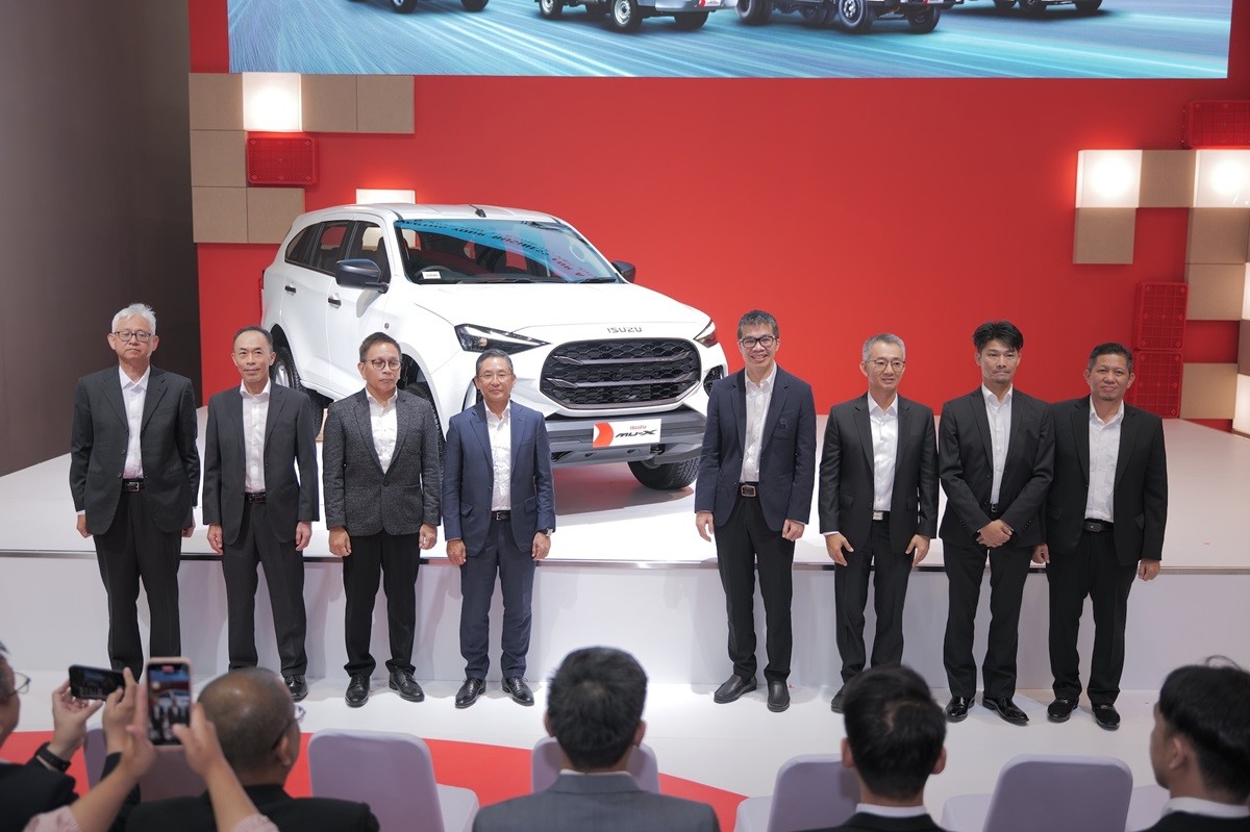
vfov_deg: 38.9
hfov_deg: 55.8
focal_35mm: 34
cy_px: 416
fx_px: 1180
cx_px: 625
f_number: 2.8
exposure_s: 1/125
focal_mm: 34
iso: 400
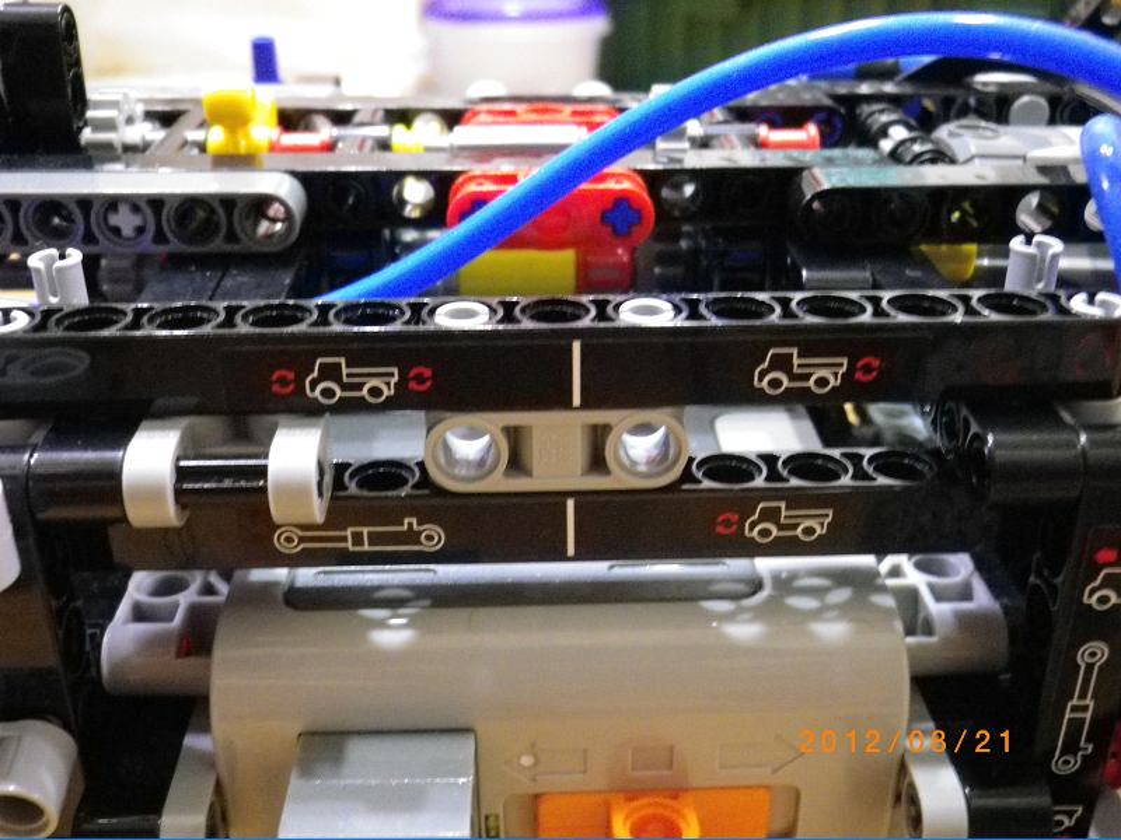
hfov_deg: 45.8
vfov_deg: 35.1
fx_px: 1328
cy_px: 420
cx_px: 560
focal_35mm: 41
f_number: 3.9
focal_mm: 7.3
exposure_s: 1/4
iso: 800
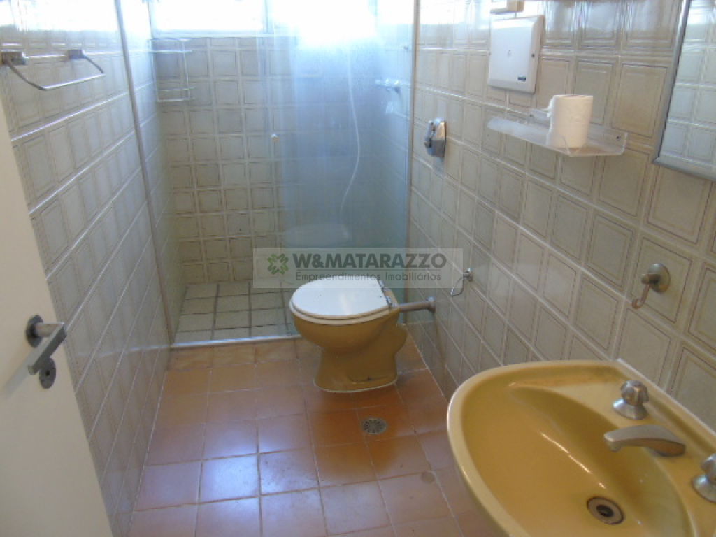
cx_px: 358
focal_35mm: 25
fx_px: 517
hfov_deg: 69.4
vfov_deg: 54.9
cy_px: 268
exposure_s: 1/30
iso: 200
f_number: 3.4
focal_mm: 4.4
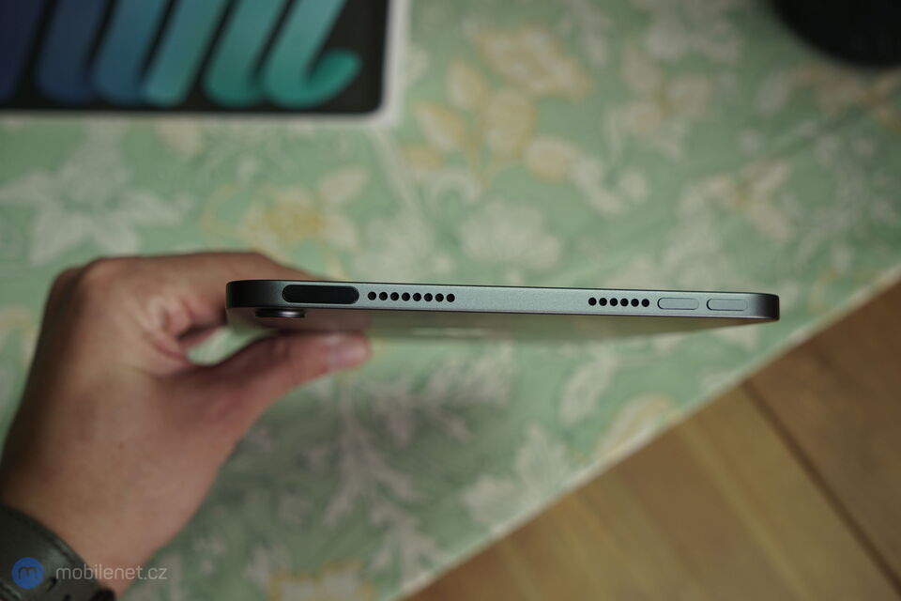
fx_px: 1201
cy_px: 300
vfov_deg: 28.1
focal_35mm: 48
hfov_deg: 41.1
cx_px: 450
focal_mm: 48
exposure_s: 1/160
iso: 500
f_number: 6.3
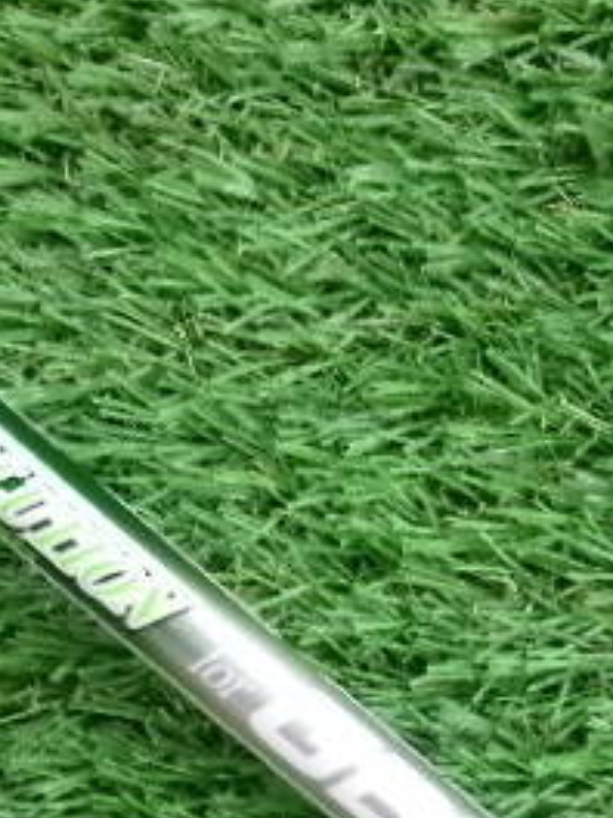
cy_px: 638
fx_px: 1606
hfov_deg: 21.6
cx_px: 341
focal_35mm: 68
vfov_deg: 28.0
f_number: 3.9
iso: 800
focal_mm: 5.1
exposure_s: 1/34
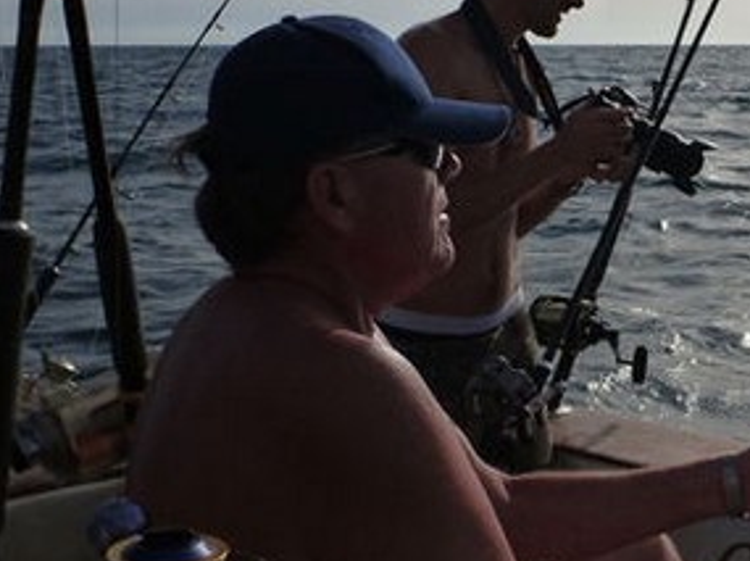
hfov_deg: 29.6
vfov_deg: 23.5
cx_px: 713
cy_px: 200
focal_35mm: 62
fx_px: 1342
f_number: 10
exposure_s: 1/400
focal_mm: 4.9
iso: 160
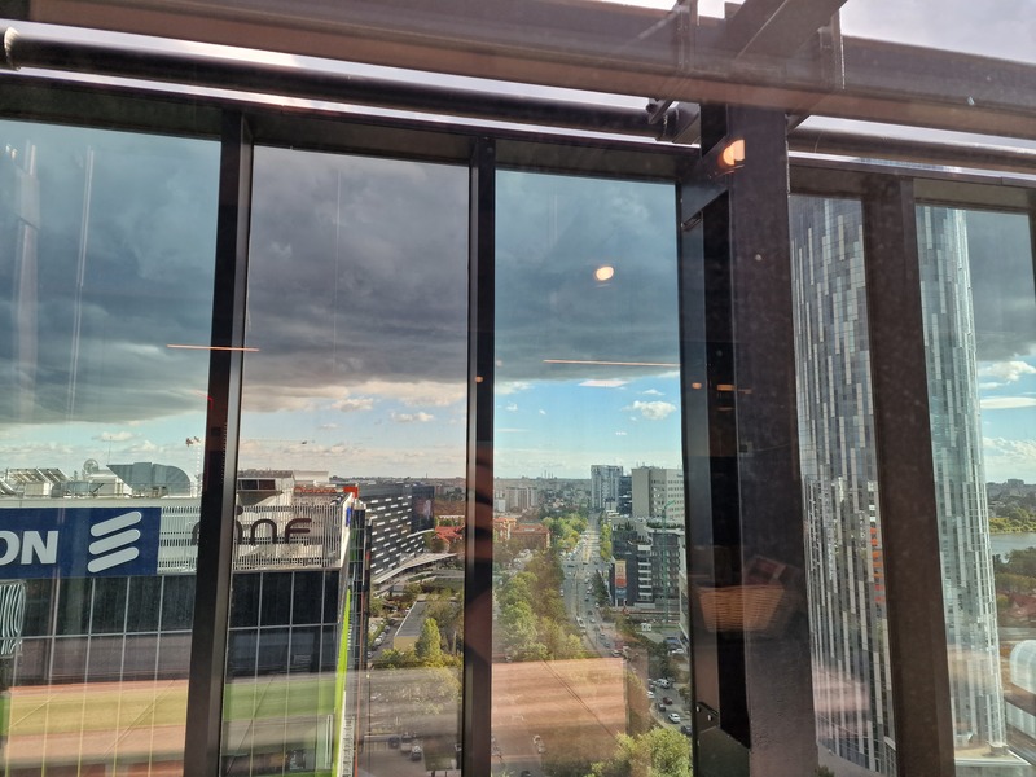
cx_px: 518
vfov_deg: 58.9
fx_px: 688
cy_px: 388
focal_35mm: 23
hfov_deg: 73.9
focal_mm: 6.4
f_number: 1.8
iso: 50
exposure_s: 1/192
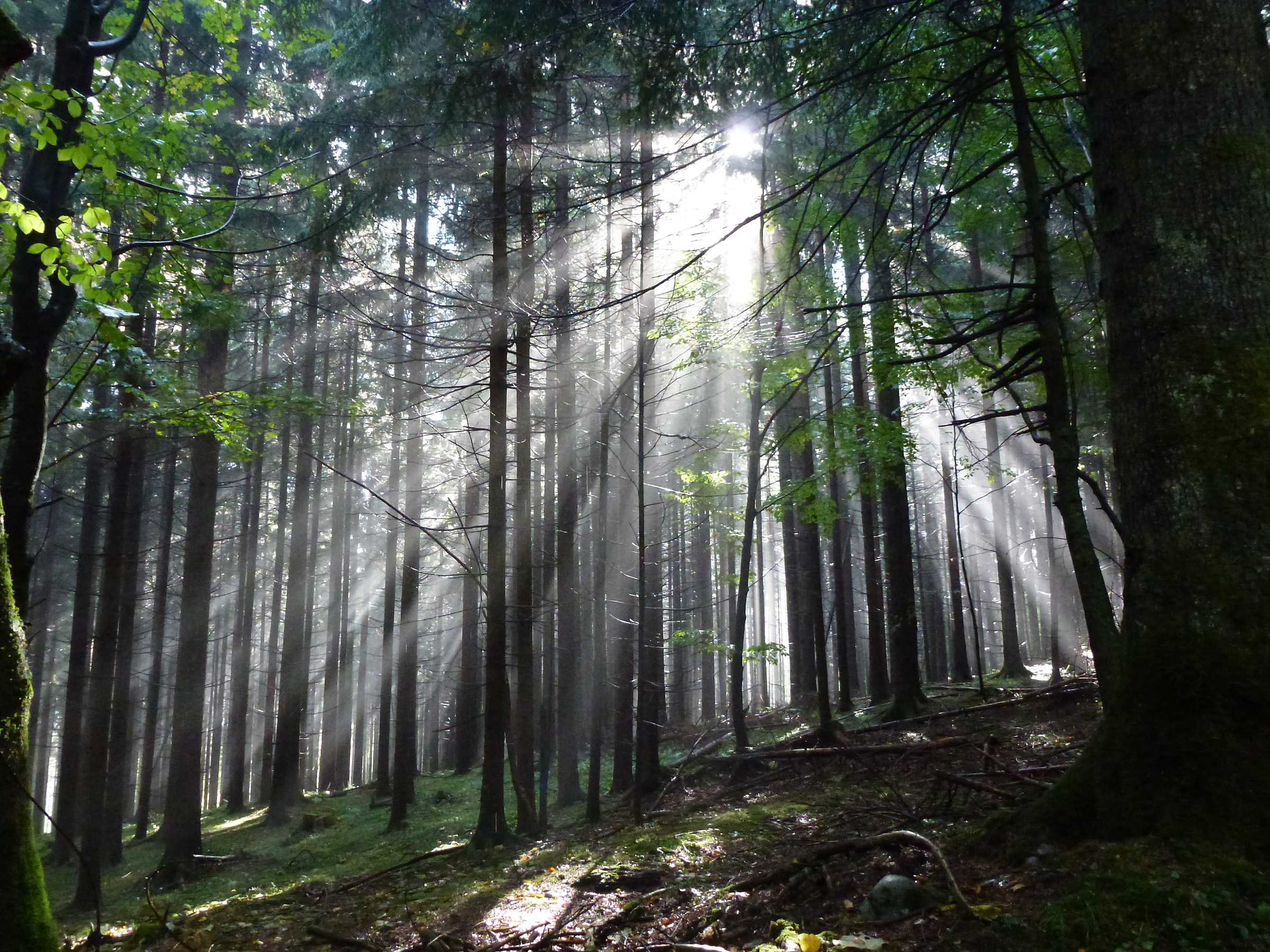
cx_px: 635
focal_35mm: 26
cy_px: 476
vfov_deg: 53.1
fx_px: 954
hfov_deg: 67.3
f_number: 3.4
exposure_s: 1/60
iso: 800
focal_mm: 4.7
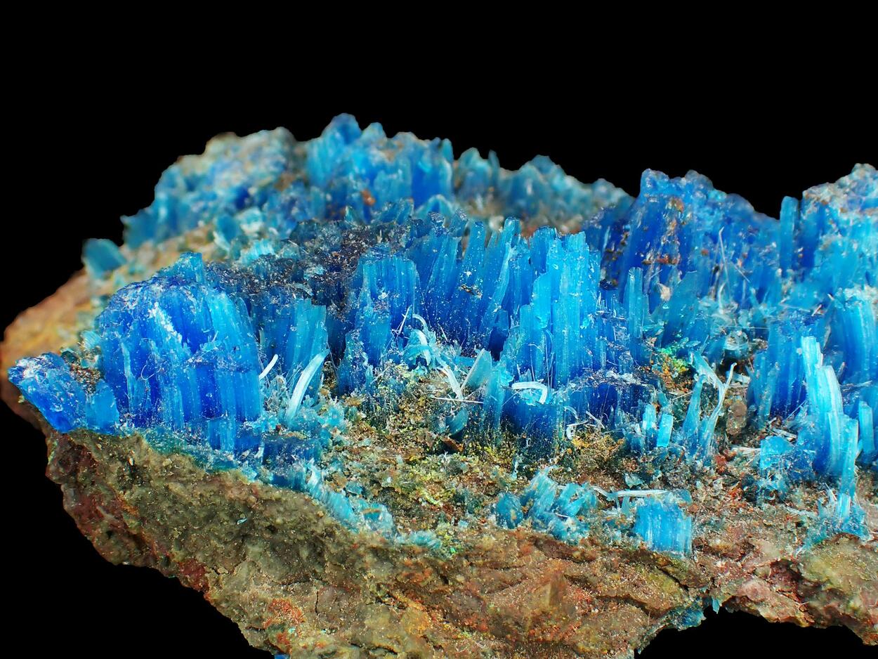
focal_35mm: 100
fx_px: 2537
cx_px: 439
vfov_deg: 14.8
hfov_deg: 19.6
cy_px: 330
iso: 100
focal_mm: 18
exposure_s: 1/8
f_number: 6.3
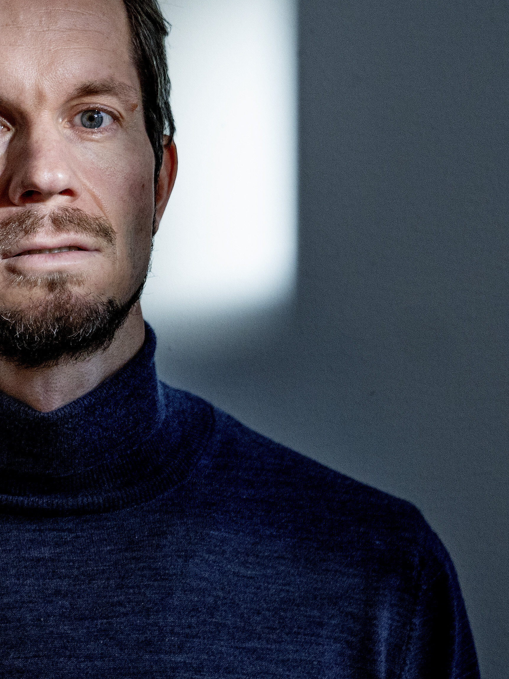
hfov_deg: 9.9
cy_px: 233
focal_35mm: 146
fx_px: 2862
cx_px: -178
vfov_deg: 13.5
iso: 1250
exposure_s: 1/1600
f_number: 2.8
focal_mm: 58
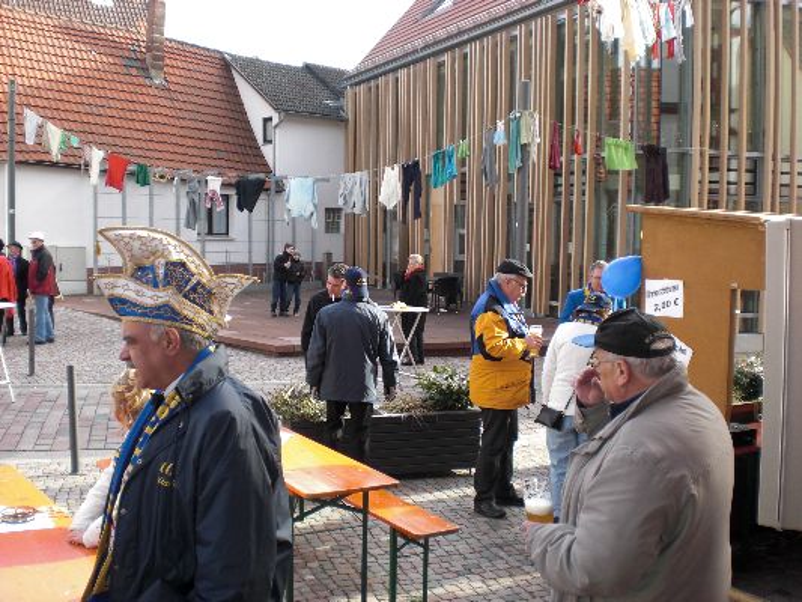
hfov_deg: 49.0
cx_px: 401
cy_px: 301
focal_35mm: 38
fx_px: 881
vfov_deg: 37.7
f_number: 3.1
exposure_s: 1/160
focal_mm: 6.3
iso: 64
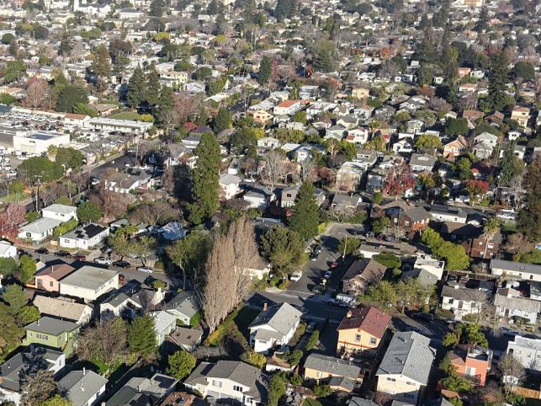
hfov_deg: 33.1
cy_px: 275
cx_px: 87
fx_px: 875
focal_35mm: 56
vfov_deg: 25.9
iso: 170
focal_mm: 8.67
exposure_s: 1/3200
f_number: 1.8
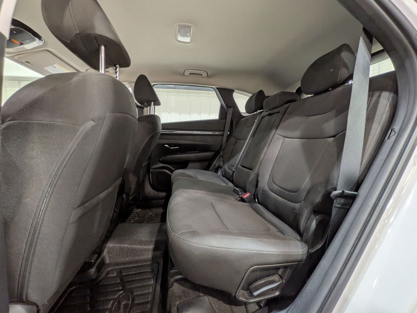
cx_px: 208
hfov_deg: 102.1
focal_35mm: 14
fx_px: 169
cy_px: 156
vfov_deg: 85.7
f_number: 2.2
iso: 91
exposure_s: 1/33.3
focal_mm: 1.83
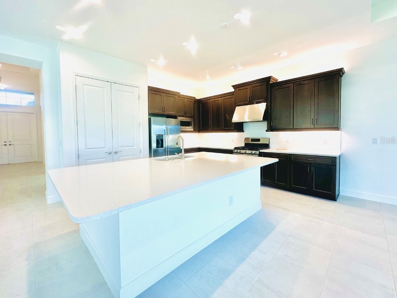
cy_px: 140
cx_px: 207
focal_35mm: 15
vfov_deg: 81.7
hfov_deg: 98.1
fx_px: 172
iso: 80
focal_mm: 2.22
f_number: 2.2
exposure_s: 1/120
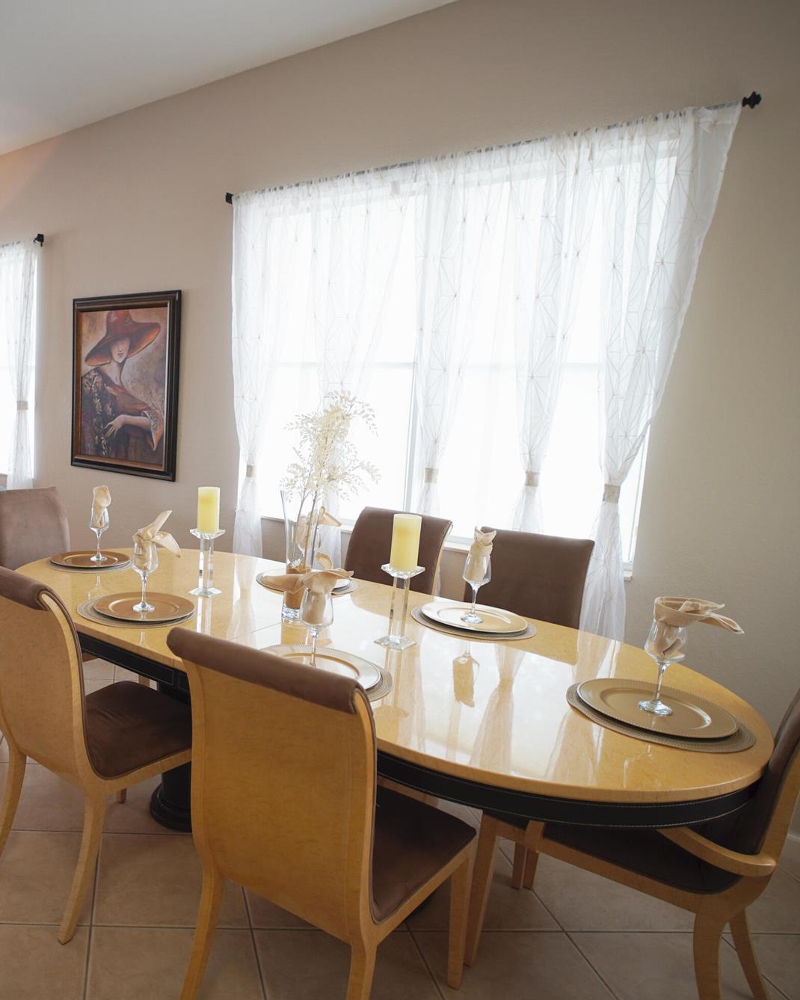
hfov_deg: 54.9
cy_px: 500
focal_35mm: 24
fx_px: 702
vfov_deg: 70.9
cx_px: 150
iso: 125
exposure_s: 1/30
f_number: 1.8
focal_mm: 11
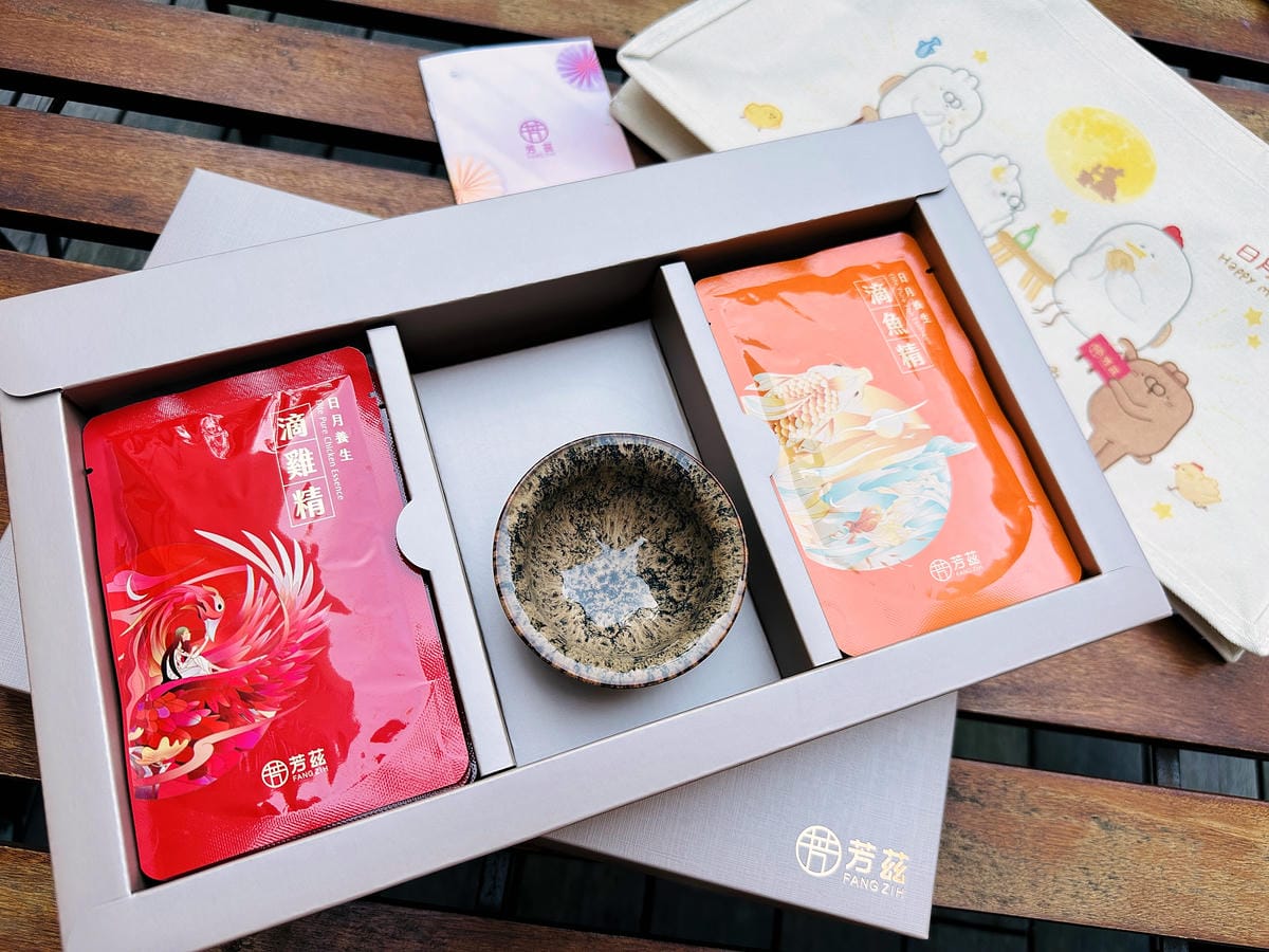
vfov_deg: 56.8
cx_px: 634
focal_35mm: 24
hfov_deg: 71.6
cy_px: 476
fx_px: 880
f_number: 1.78
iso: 50
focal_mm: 6.86
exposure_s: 1/123
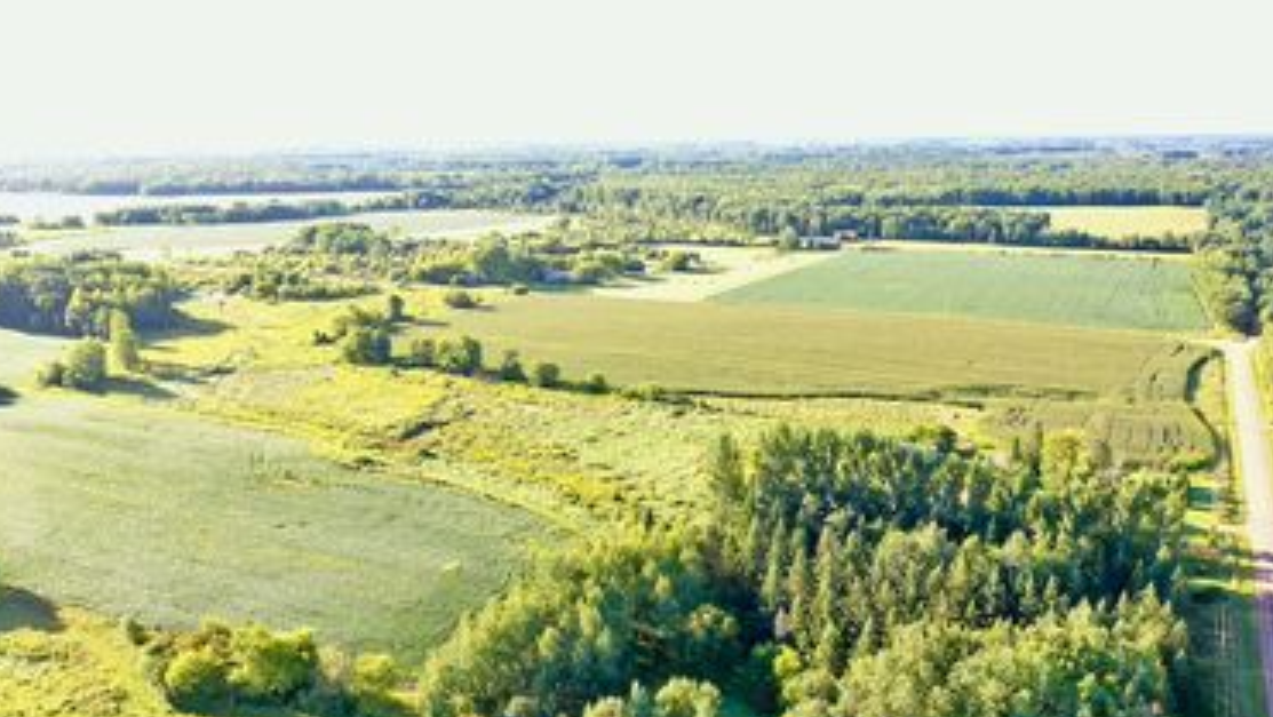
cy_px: 437
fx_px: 1148
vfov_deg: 34.5
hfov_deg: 57.8
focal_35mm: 34
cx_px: 552
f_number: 4
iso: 100
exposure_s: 1/100
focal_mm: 10.26
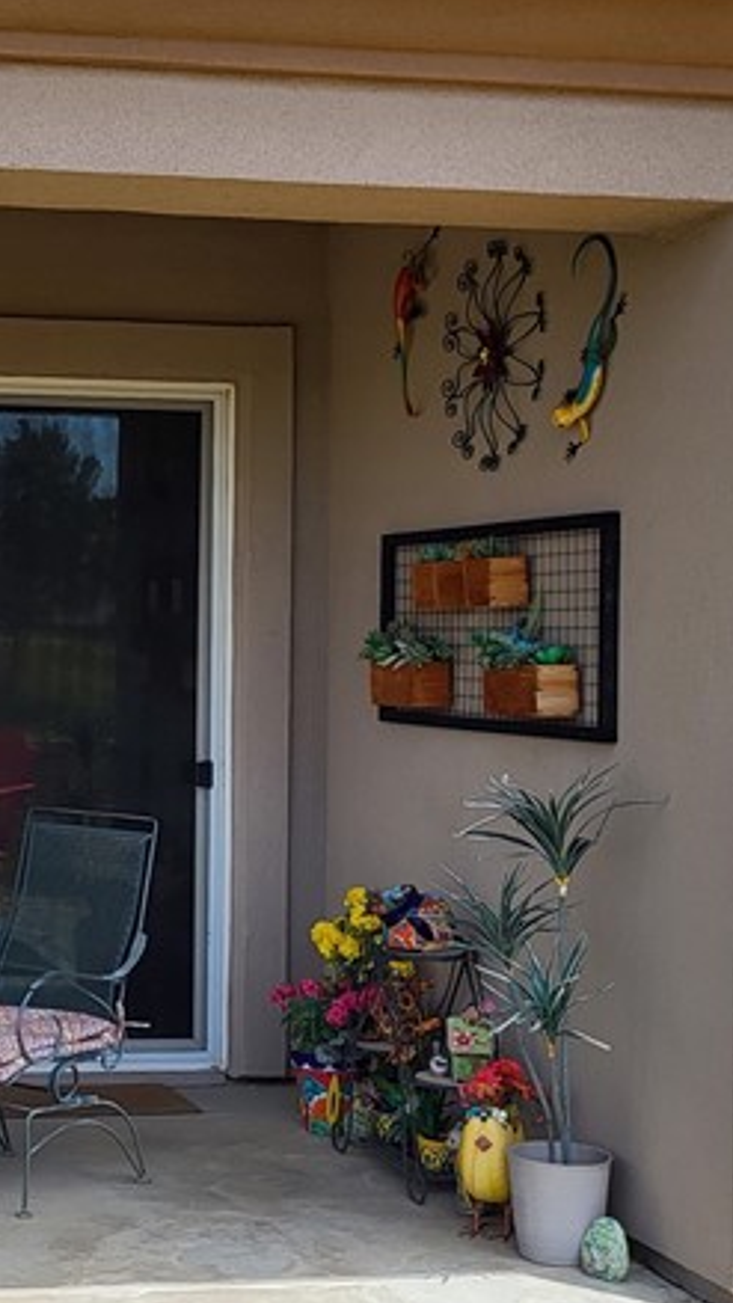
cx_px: -98
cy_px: 647
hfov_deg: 17.6
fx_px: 2280
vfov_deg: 31.9
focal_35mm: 66
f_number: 1.8
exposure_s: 1/1677
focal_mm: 5.4
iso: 40
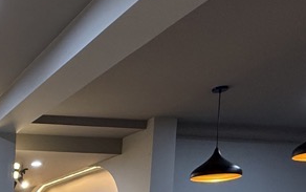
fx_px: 434
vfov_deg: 21.7
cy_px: 270
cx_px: -126
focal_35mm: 52
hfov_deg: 28.7
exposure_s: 1/100
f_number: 2.2
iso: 250
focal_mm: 2.22
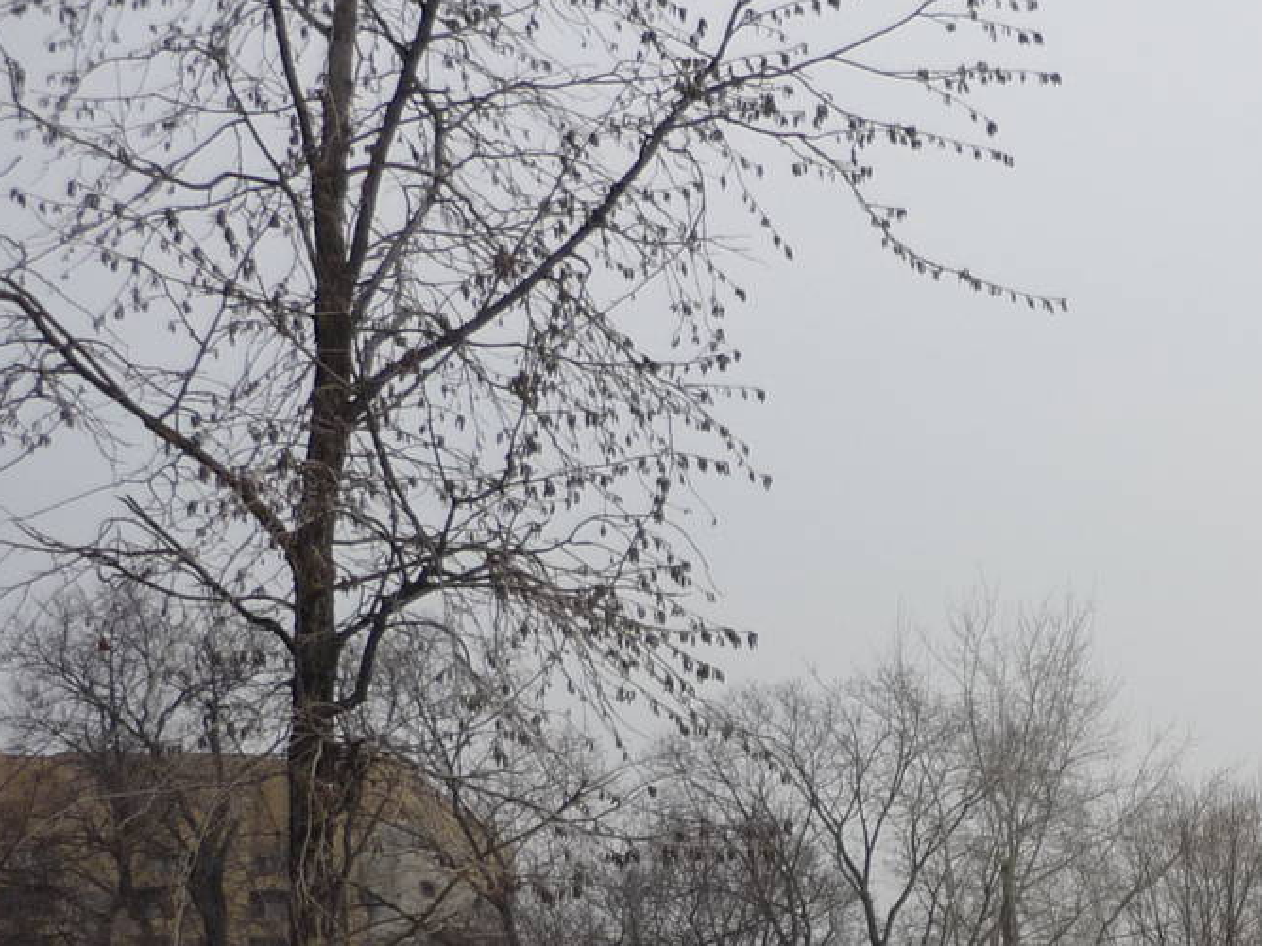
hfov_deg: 23.4
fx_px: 2880
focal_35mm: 79
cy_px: 1114
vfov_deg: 17.8
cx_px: 1349
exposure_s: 1/160
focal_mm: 5.5
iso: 100
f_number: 8
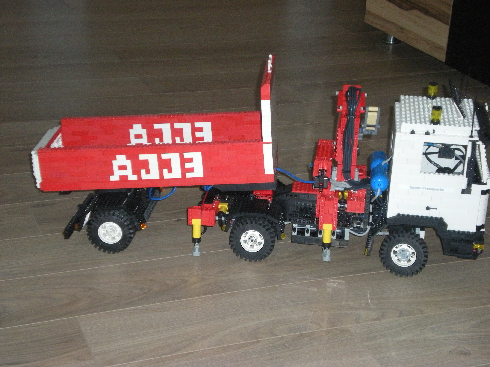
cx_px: 245
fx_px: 1047
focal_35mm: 74
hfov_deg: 26.3
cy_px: 184
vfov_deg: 19.9
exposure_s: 1/125
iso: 436
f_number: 4.6
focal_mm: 12.3
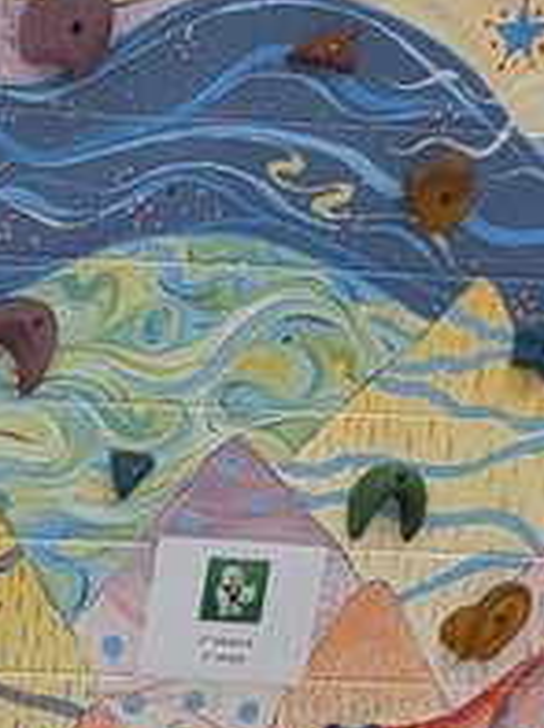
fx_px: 2628
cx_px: -814
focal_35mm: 125
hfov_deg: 10.1
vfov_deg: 13.1
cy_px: 1582
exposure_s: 1/120
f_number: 1.7
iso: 239
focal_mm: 4.53
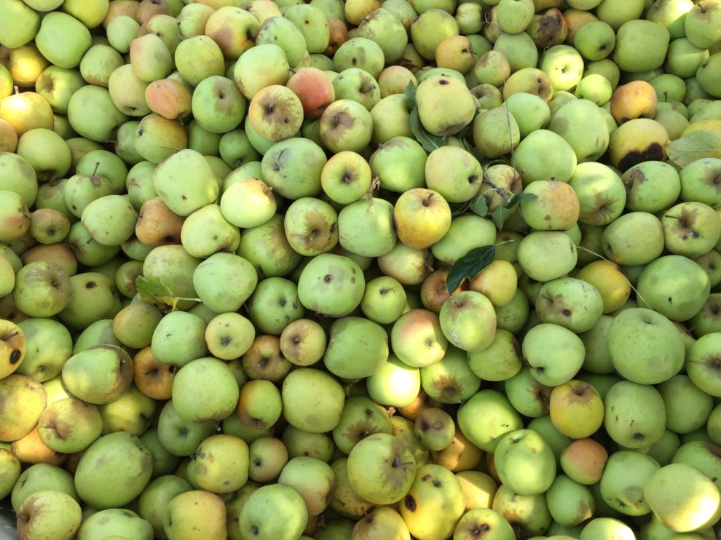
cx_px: 356
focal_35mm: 30
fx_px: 625
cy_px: 274
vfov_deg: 46.8
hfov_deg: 60.0
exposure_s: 1/120
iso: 32
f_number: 2.2
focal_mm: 4.15
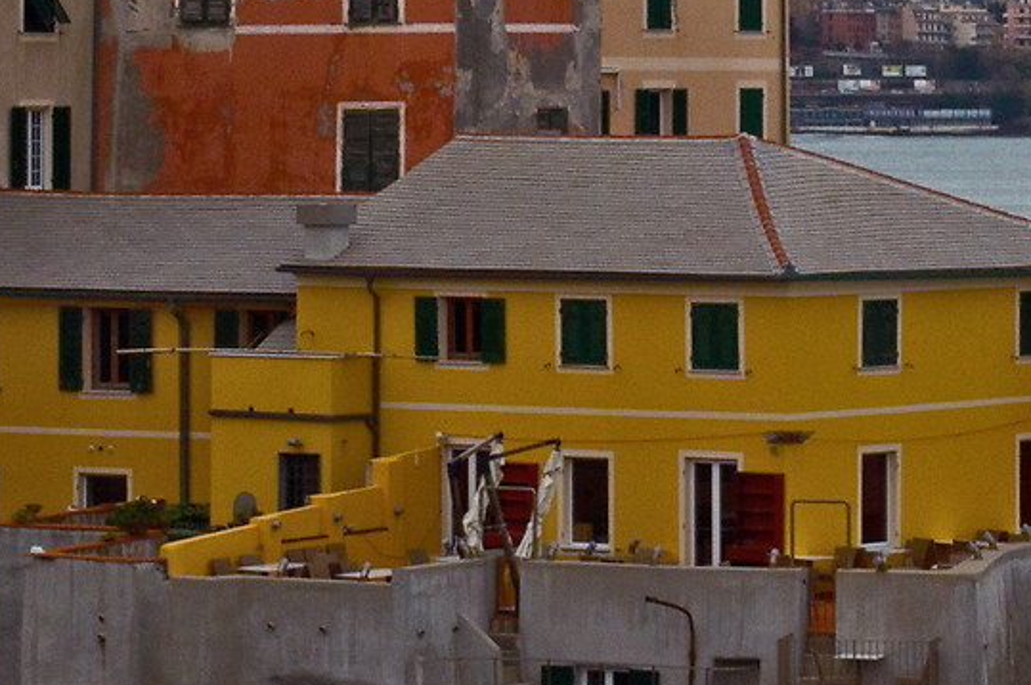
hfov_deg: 10.0
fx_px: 5864
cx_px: 746
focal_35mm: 205
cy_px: -243
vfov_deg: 6.6
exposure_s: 1/60
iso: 640
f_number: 20
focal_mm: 46
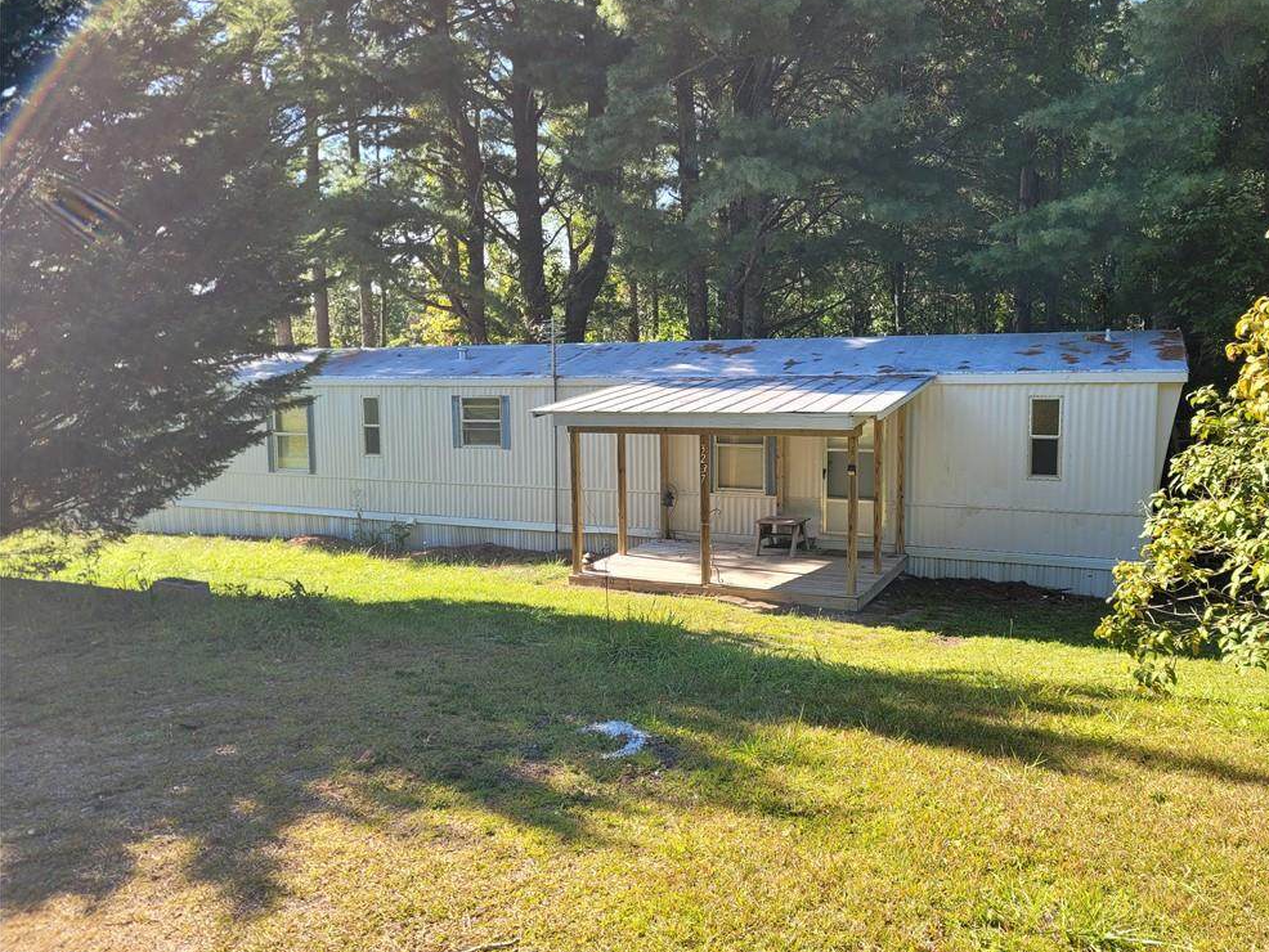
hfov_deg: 65.3
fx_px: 990
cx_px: 658
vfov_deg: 51.4
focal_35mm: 27
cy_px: 477
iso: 40
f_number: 1.8
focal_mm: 5.4
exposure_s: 1/511
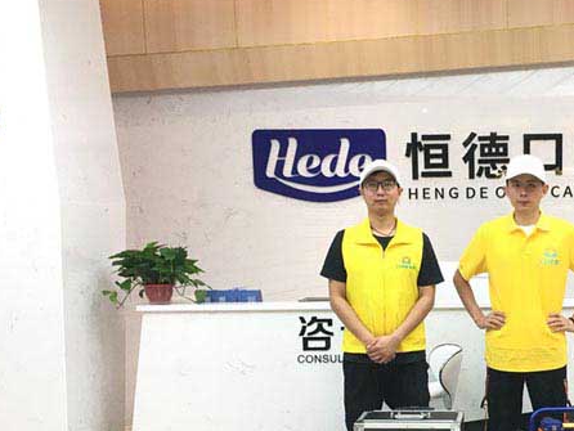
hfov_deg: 35.3
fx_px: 863
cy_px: 346
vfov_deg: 27.5
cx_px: 480
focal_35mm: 52
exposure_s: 1/33
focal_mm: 4.15
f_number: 2.2
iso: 50
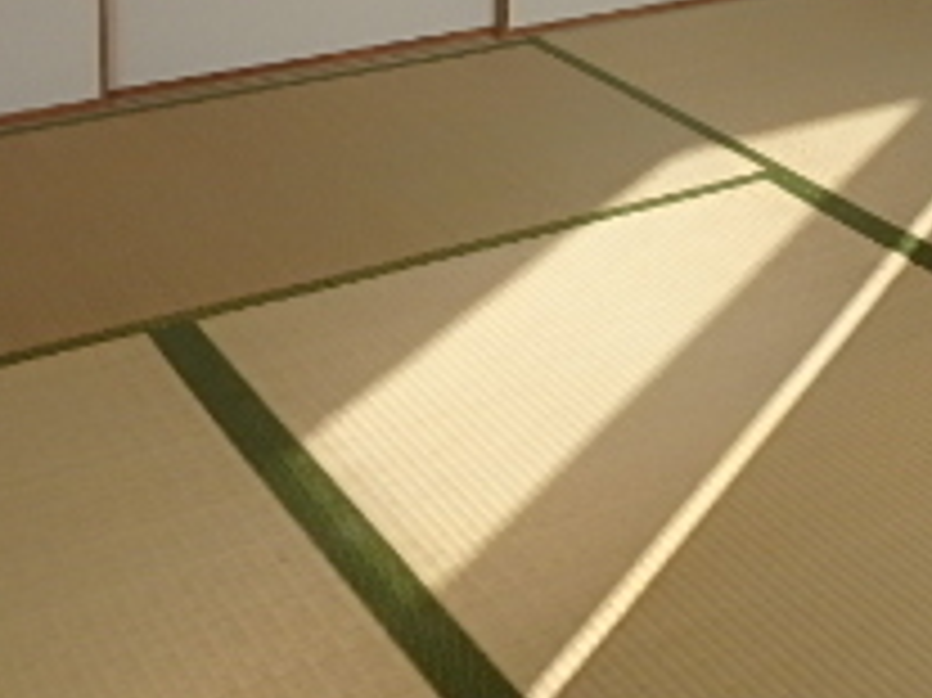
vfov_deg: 20.3
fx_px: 1749
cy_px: -248
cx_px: 905
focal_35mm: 65
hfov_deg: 28.2
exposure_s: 1/160
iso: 125
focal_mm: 3.7
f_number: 3.5
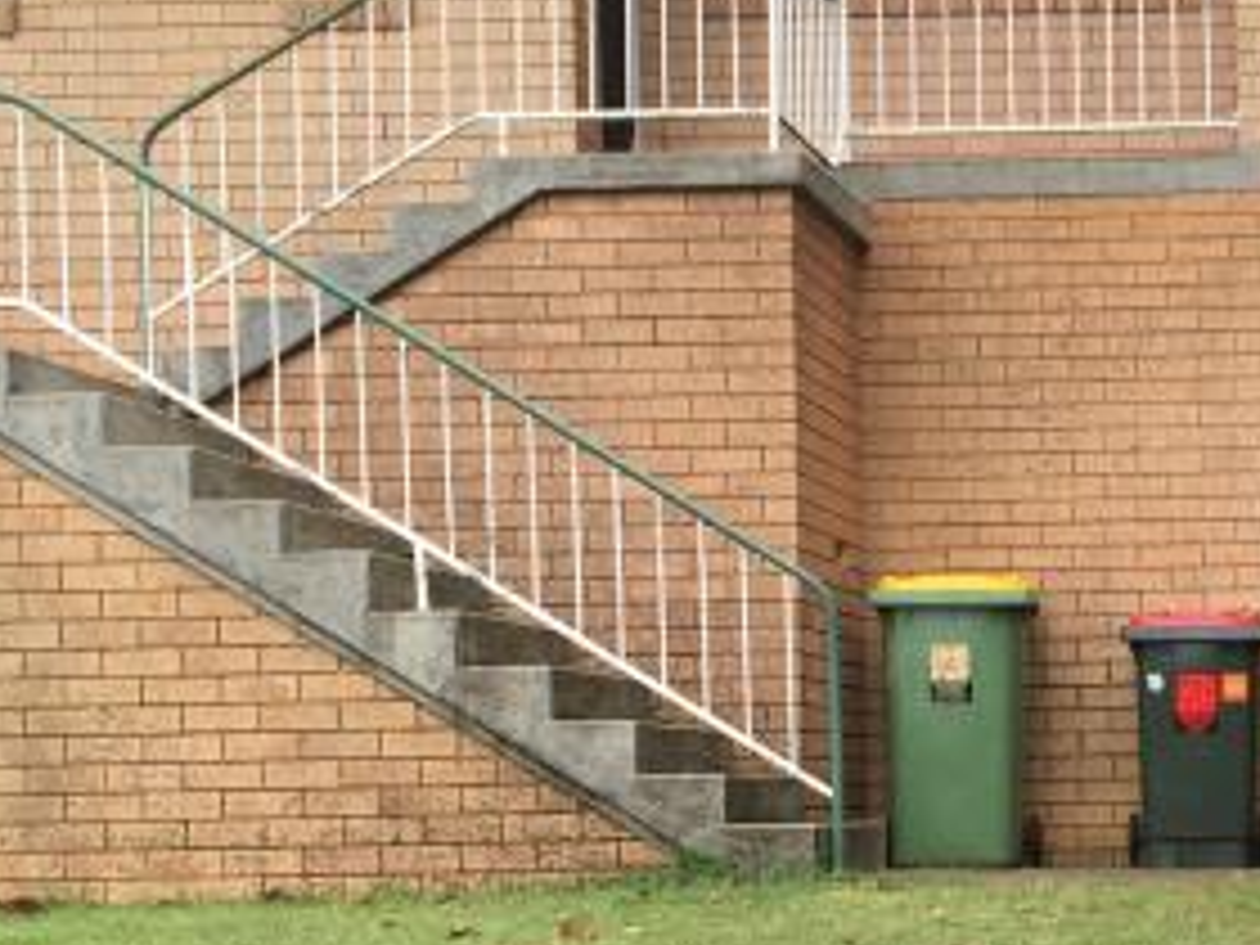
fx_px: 3021
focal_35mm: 83
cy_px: 742
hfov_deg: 22.2
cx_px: 1418
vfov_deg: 17.6
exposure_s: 1/388
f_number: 2.2
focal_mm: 4.15
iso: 32
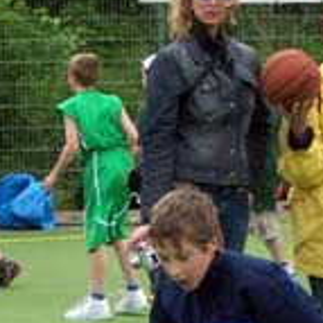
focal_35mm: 282
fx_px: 2977
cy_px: 226
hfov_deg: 6.2
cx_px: 305
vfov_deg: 6.2
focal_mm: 21.3
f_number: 4.8
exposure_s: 1/500
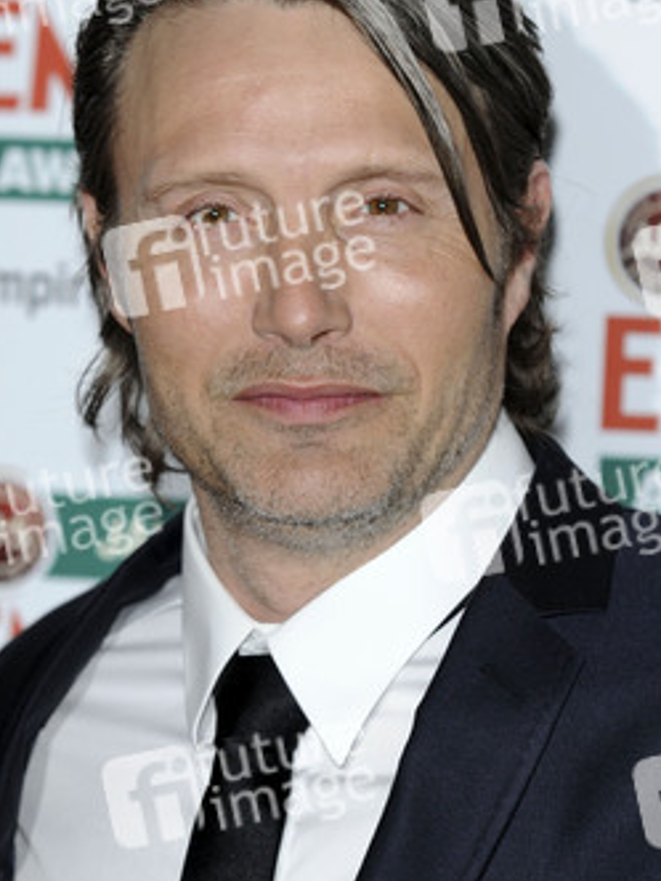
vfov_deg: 6.9
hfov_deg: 5.2
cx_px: 317
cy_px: 387
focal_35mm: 287
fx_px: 7296
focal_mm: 165
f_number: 5
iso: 400
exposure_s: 1/160
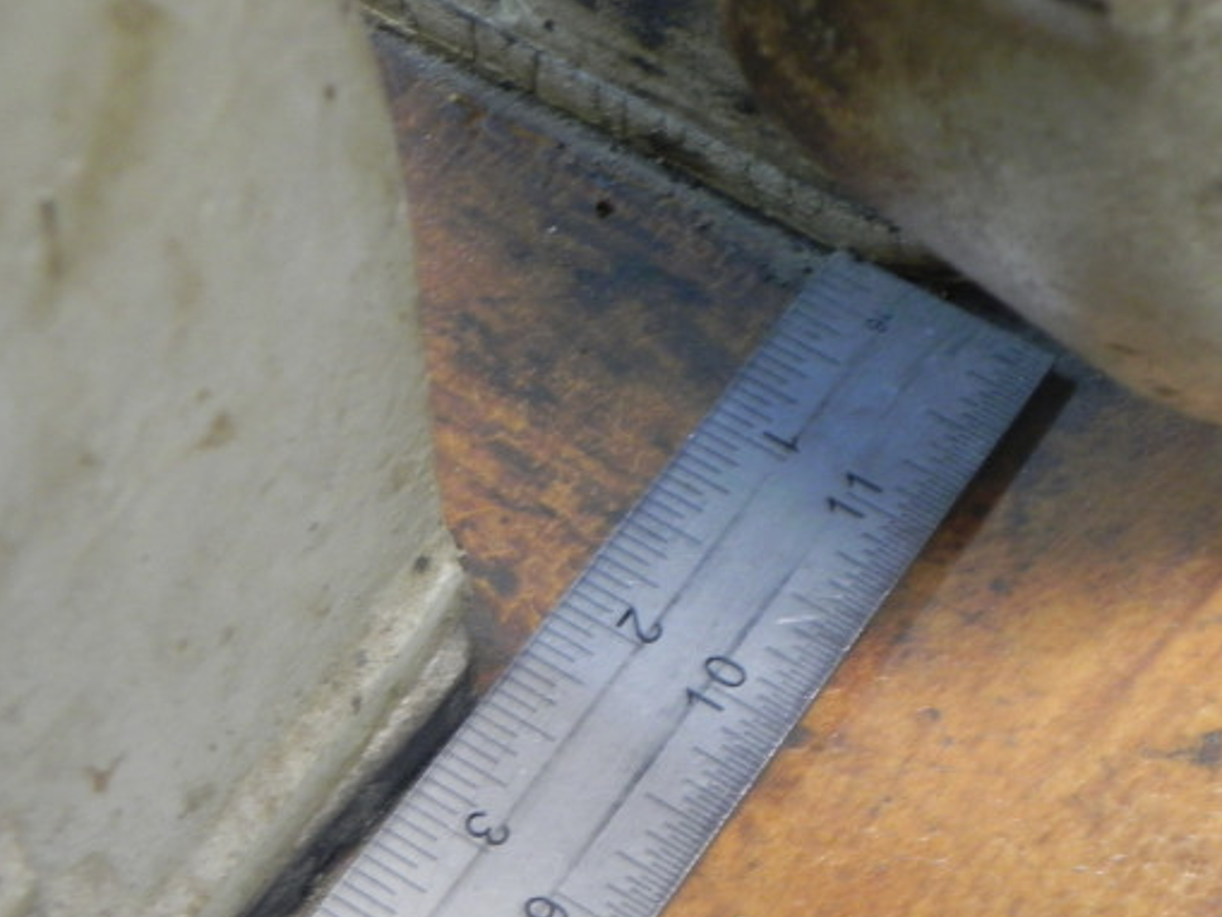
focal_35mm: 83
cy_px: 592
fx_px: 2931
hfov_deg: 23.6
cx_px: 601
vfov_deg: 17.7
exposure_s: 1/5.5
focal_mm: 10.3
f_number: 3.5
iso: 400
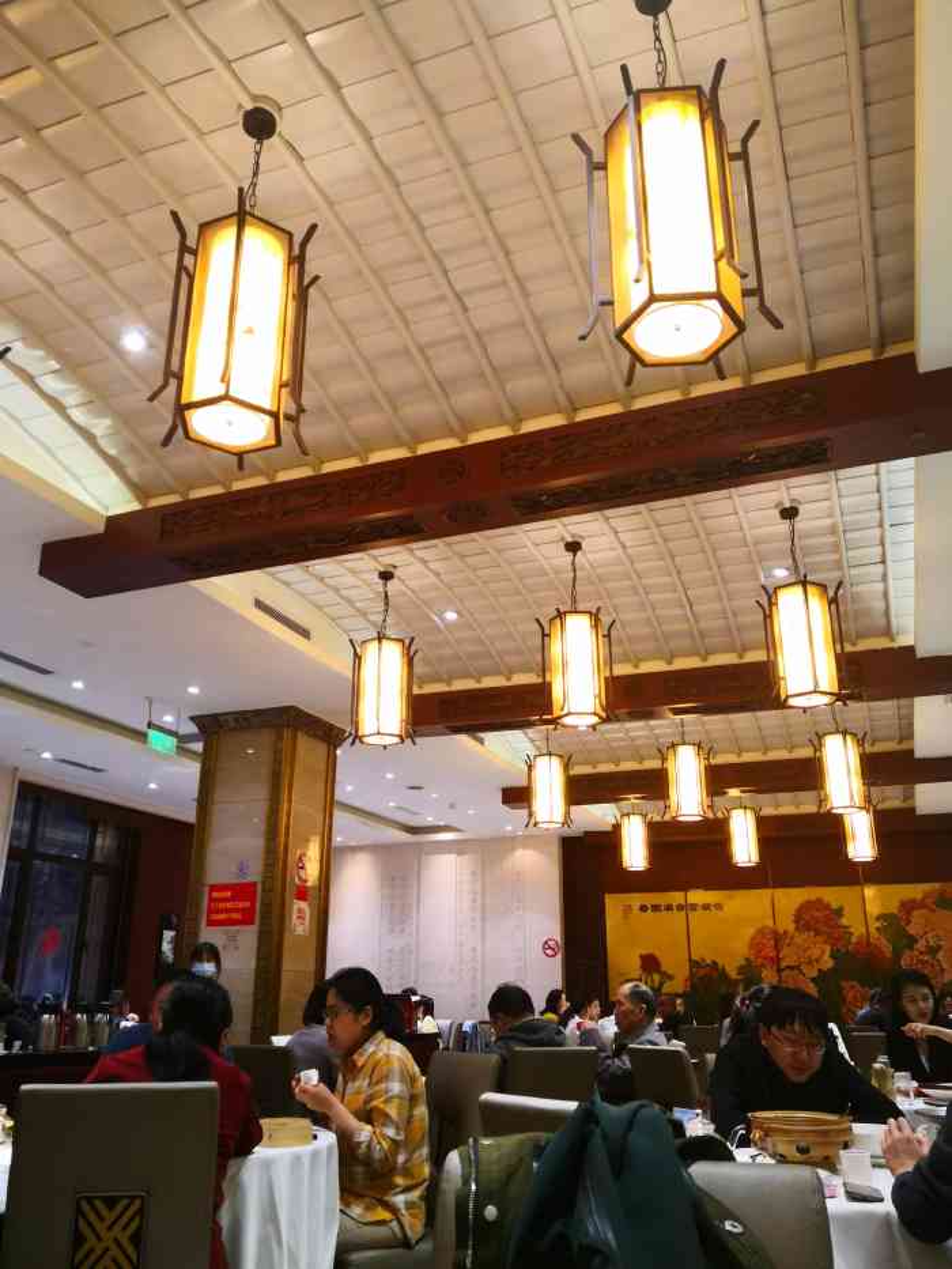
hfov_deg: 51.4
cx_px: 476
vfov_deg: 65.3
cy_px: 634
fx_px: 990
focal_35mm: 27
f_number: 1.6
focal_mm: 3.95
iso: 800
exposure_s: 1/100
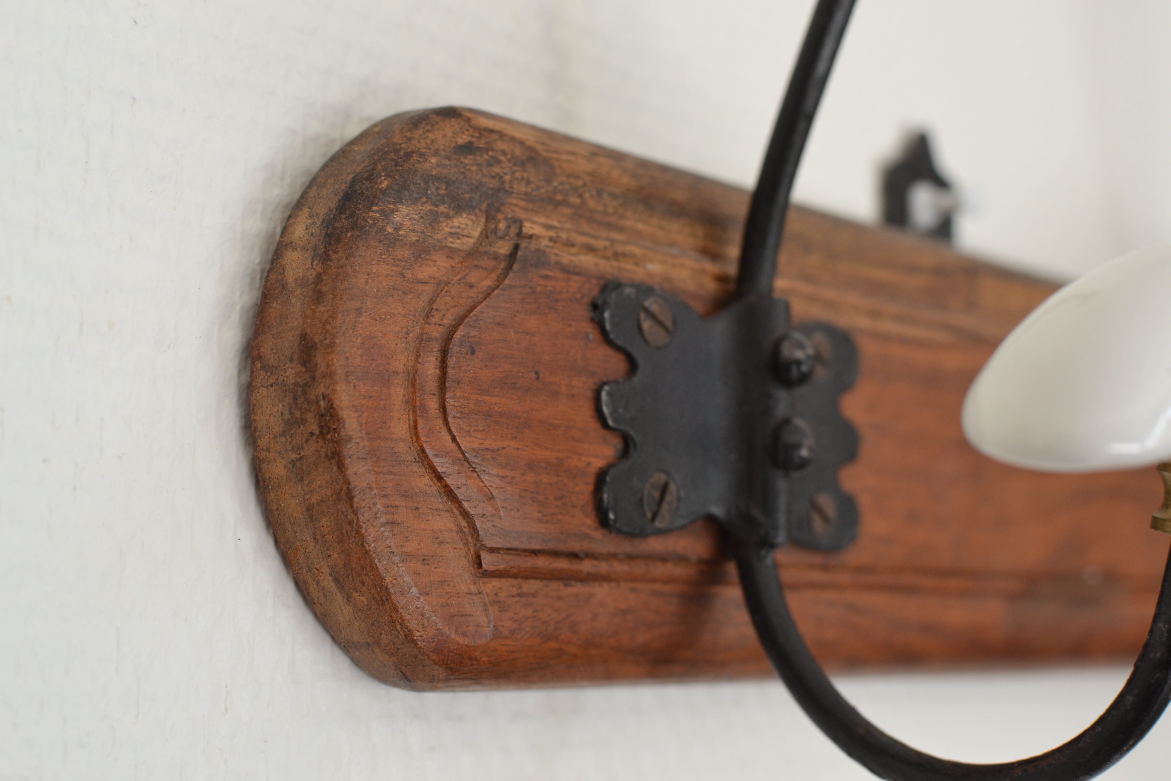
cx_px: 586
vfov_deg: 25.8
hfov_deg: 37.9
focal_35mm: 52
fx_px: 1708
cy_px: 390
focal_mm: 35
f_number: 4.5
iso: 400
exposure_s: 1/80
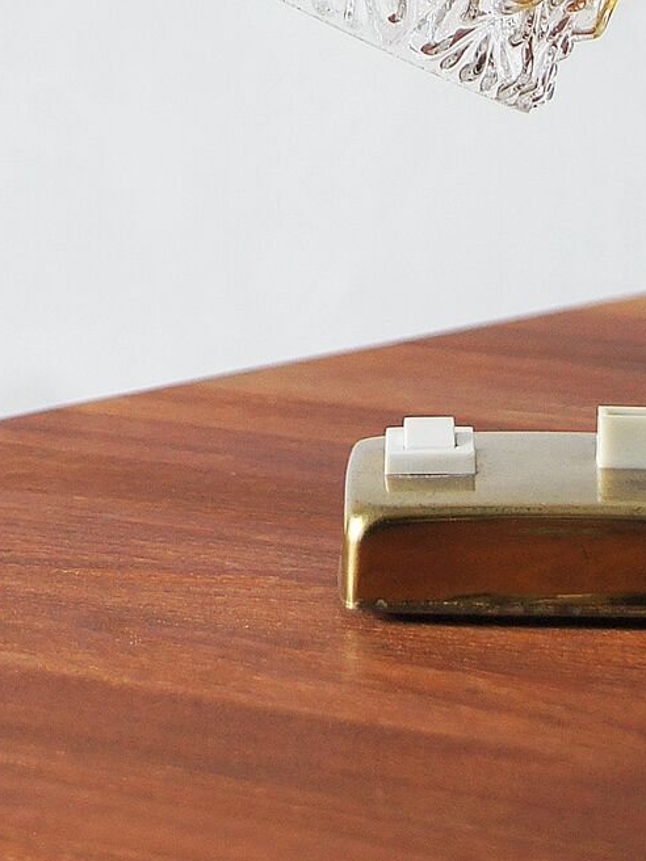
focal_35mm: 176
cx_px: 375
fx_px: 4379
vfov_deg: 10.9
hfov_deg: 8.4
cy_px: -348
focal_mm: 40
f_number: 5.6
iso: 400
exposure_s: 1/40
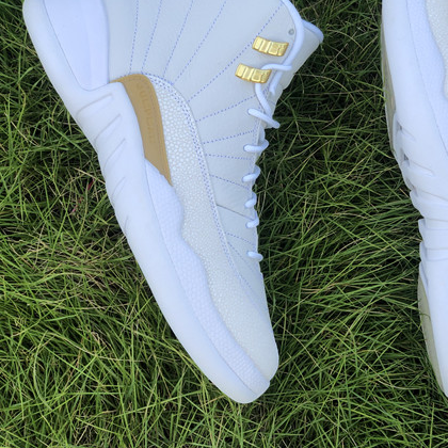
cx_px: 356
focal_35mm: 81
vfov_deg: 21.4
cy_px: 183
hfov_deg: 21.1
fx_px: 1186
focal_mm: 6
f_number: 2.4
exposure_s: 1/204
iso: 16
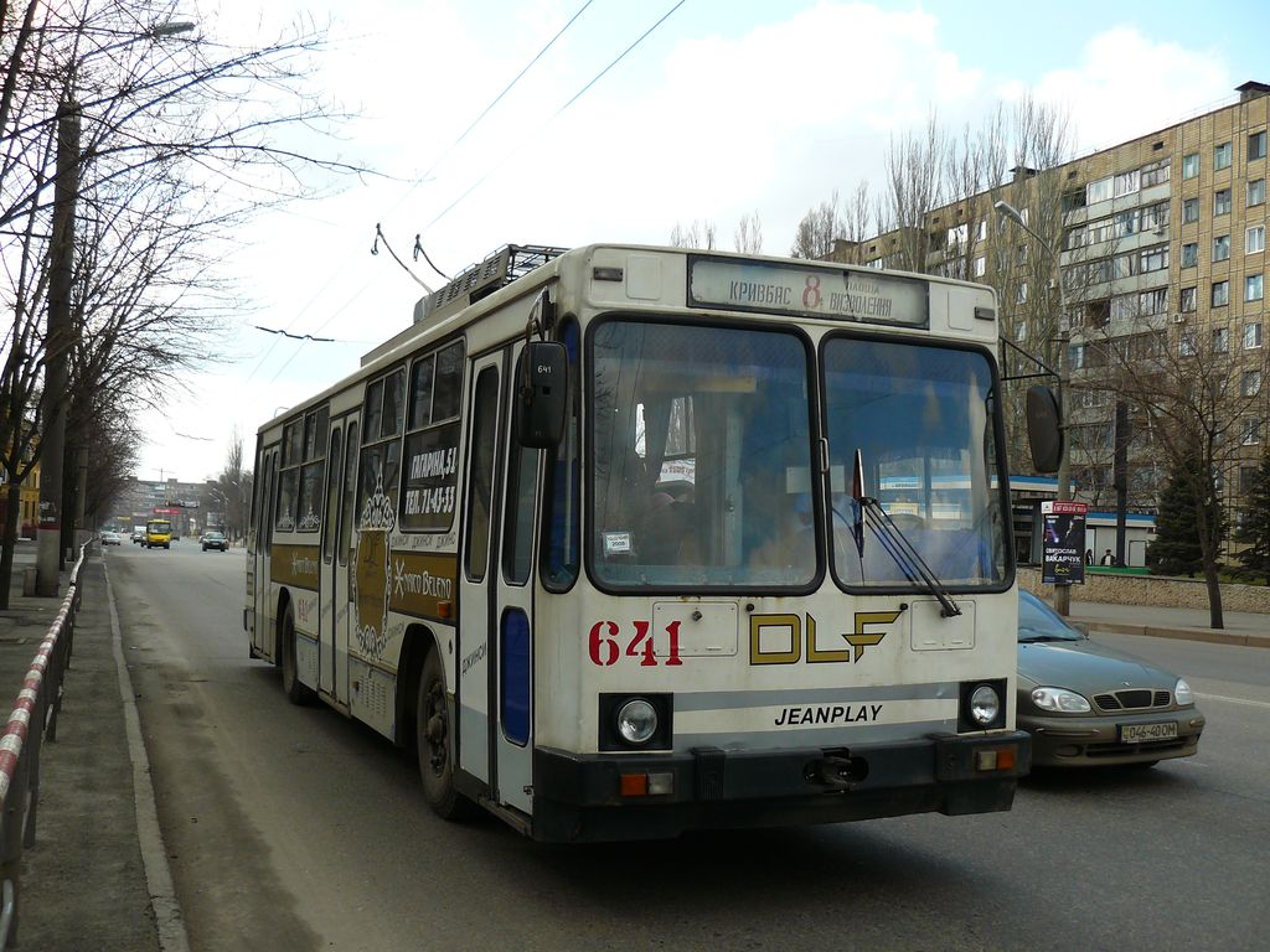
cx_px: 635
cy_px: 476
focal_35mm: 36
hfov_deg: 51.4
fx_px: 1321
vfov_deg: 39.7
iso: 100
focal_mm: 6
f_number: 2.8
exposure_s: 1/640
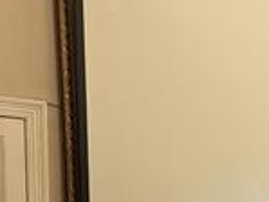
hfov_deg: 23.0
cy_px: 265
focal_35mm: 75
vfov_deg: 18.3
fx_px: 583
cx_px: 352
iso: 200
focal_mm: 2.22
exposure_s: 1/100
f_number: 2.2
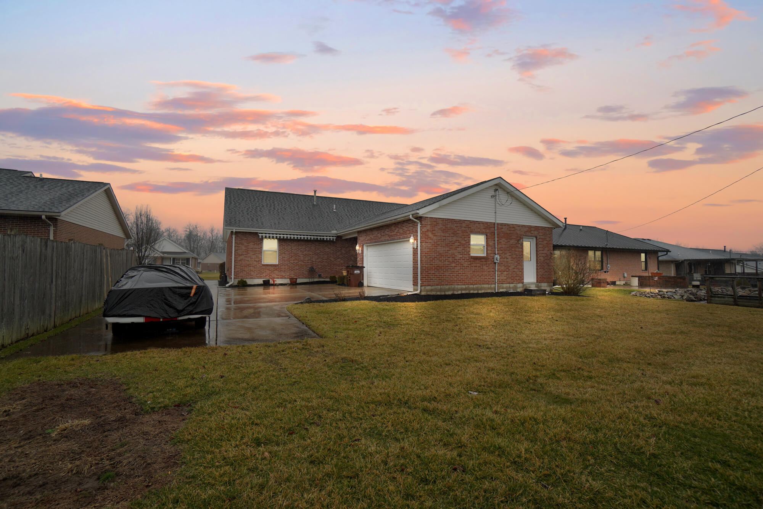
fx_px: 318
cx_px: 382
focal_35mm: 15
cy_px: 254
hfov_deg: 100.4
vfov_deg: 77.3
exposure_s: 1/125
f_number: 4
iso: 100
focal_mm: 10
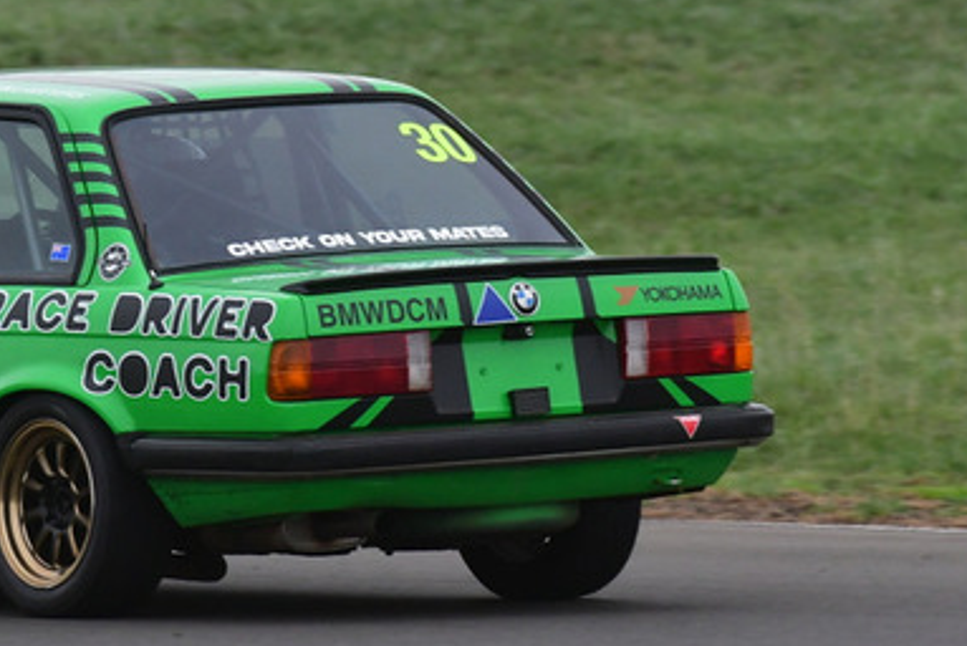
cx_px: 192
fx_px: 37902
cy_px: 15
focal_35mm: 1410
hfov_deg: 1.5
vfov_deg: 1.0
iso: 1250
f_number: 9
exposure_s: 1/640
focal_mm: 450
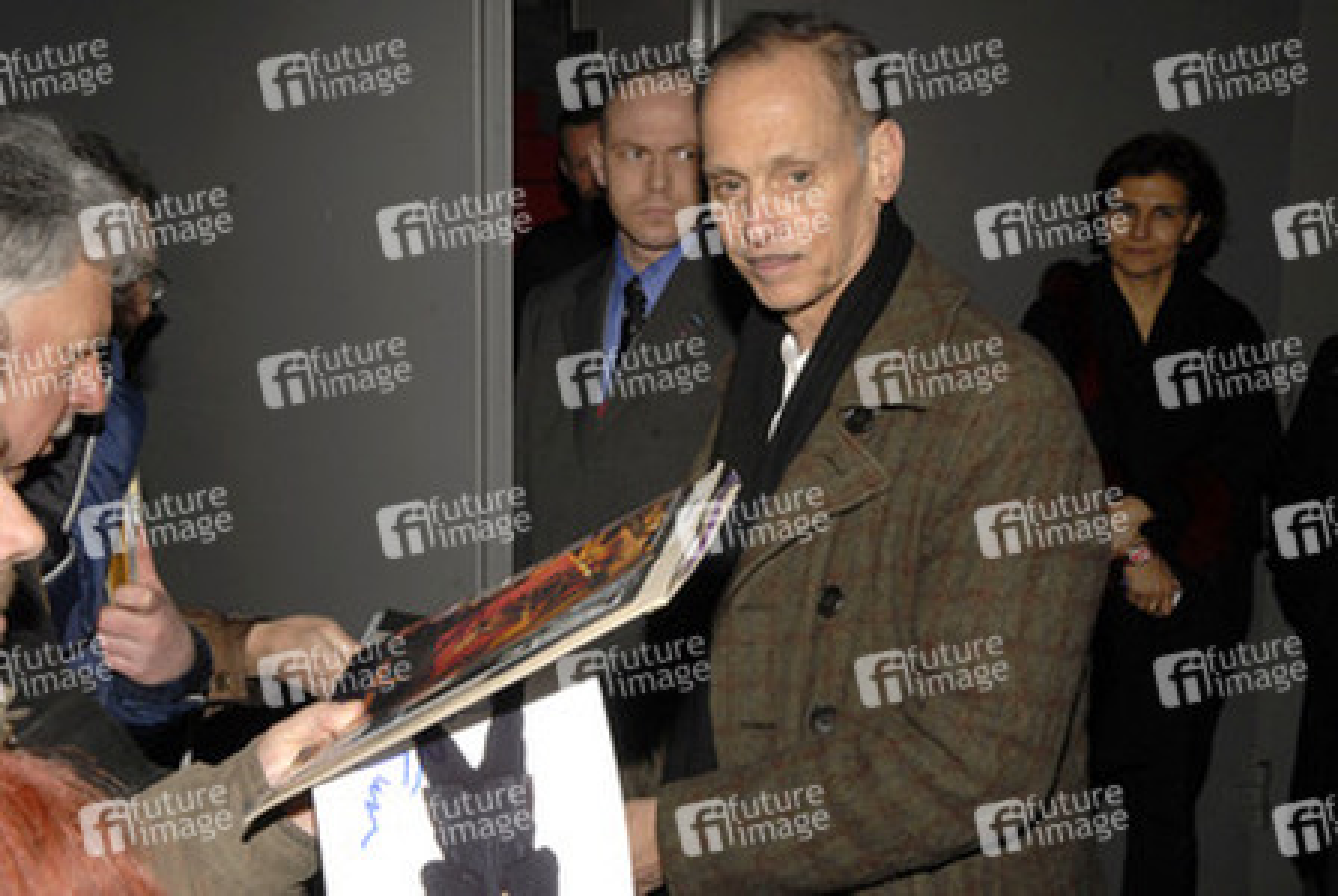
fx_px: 2121
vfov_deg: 23.9
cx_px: 669
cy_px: 448
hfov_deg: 35.0
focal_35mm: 57
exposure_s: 1/200
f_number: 14
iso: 400
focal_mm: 38
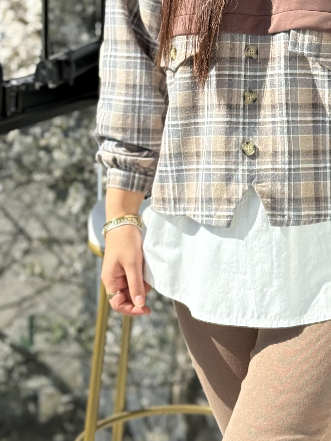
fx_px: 1326
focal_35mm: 104
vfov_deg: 18.6
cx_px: 295
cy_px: 48
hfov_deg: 14.1
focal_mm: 6.76
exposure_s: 1/1377
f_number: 1.78
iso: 80
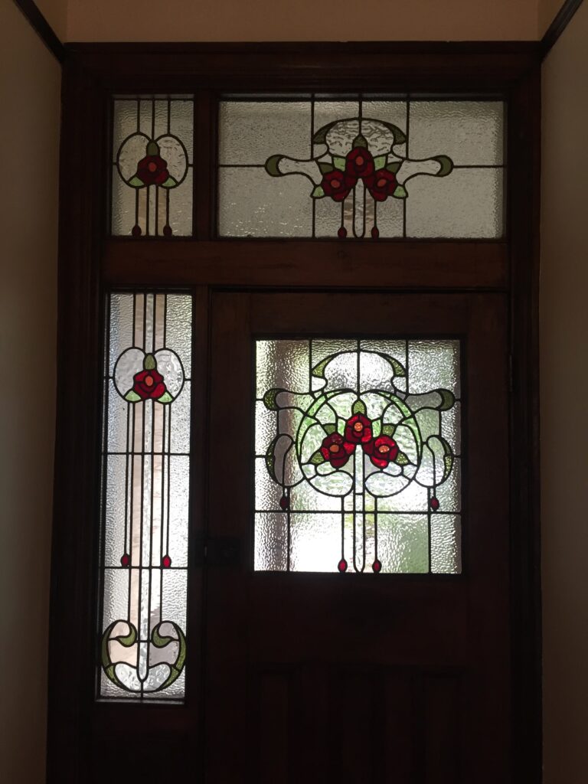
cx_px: 294
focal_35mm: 29
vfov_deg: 61.7
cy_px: 392
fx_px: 657
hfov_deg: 48.2
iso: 50
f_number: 2.2
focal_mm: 4.15
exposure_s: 1/33
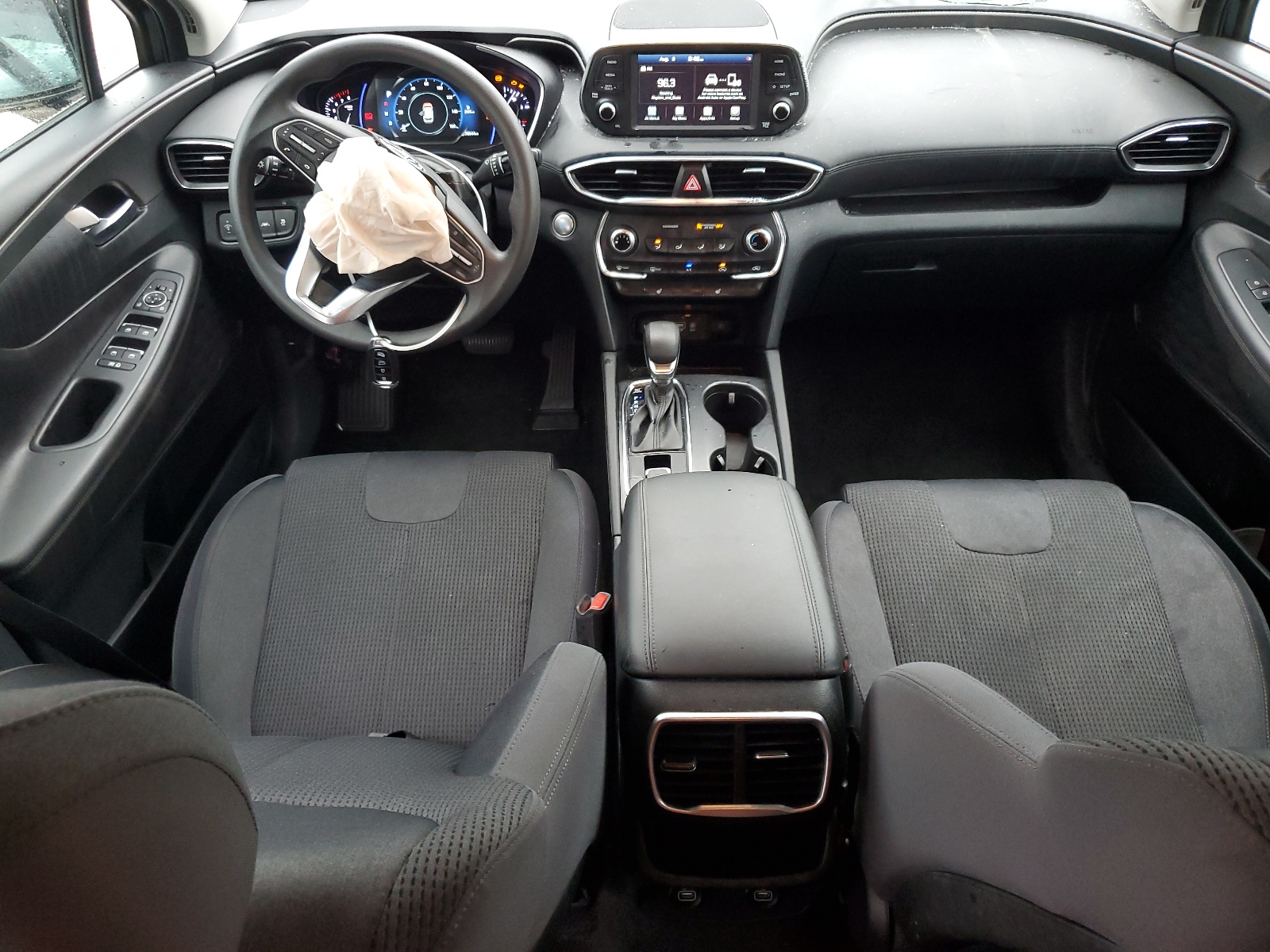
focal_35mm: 26
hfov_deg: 67.3
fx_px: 954
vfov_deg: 53.1
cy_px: 476
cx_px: 635
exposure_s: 1/60.2
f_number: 1.5
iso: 190
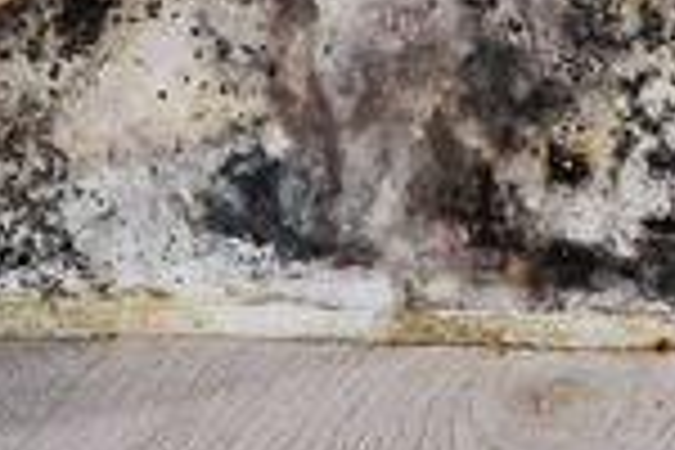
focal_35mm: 197
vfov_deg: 6.8
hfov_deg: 9.7
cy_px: -374
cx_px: 1372
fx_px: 3693
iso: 400
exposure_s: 1/30
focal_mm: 25.4
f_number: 3.2
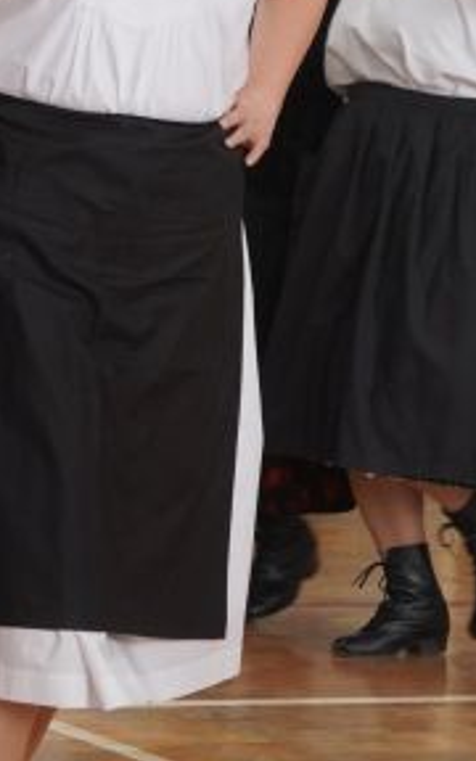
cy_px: 85
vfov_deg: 8.0
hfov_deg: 5.0
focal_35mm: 263
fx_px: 5459
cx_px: -26
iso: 1000
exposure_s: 1/200
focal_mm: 50
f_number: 4
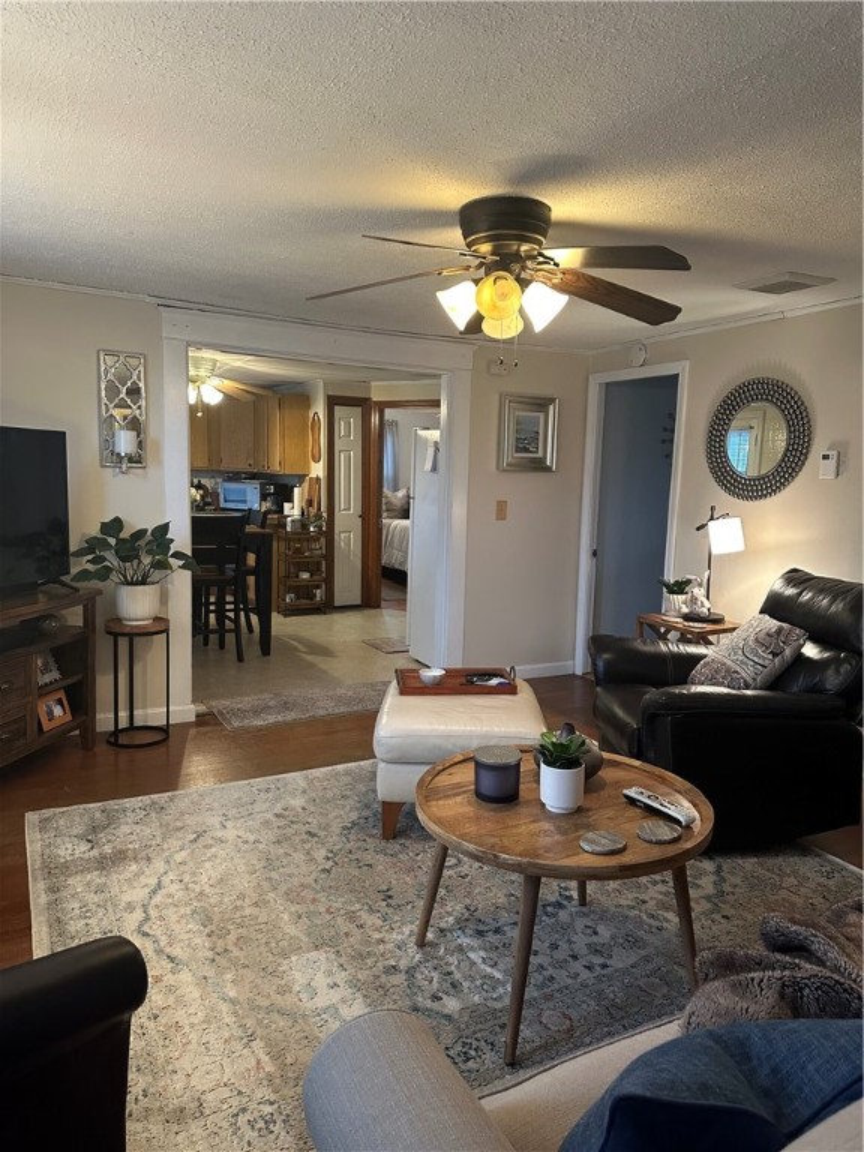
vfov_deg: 71.6
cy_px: 576
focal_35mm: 24
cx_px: 432
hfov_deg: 56.8
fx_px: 799
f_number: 1.78
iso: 500
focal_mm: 6.86
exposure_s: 1/60
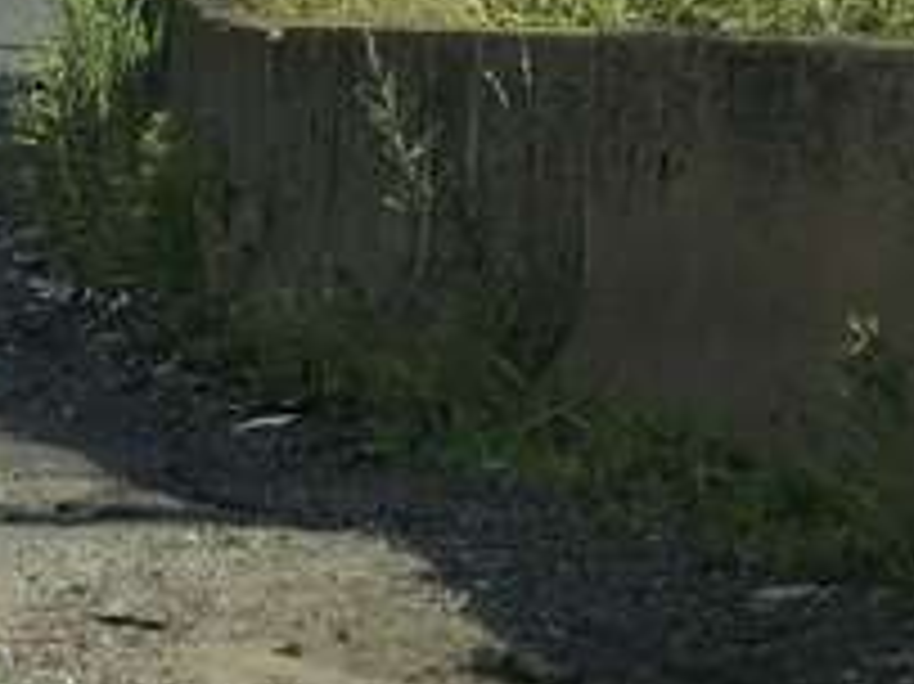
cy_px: -450
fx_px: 5410
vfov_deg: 7.1
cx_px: -851
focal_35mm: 205
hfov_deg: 9.1
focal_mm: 6
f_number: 2.4
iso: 16
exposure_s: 1/1021
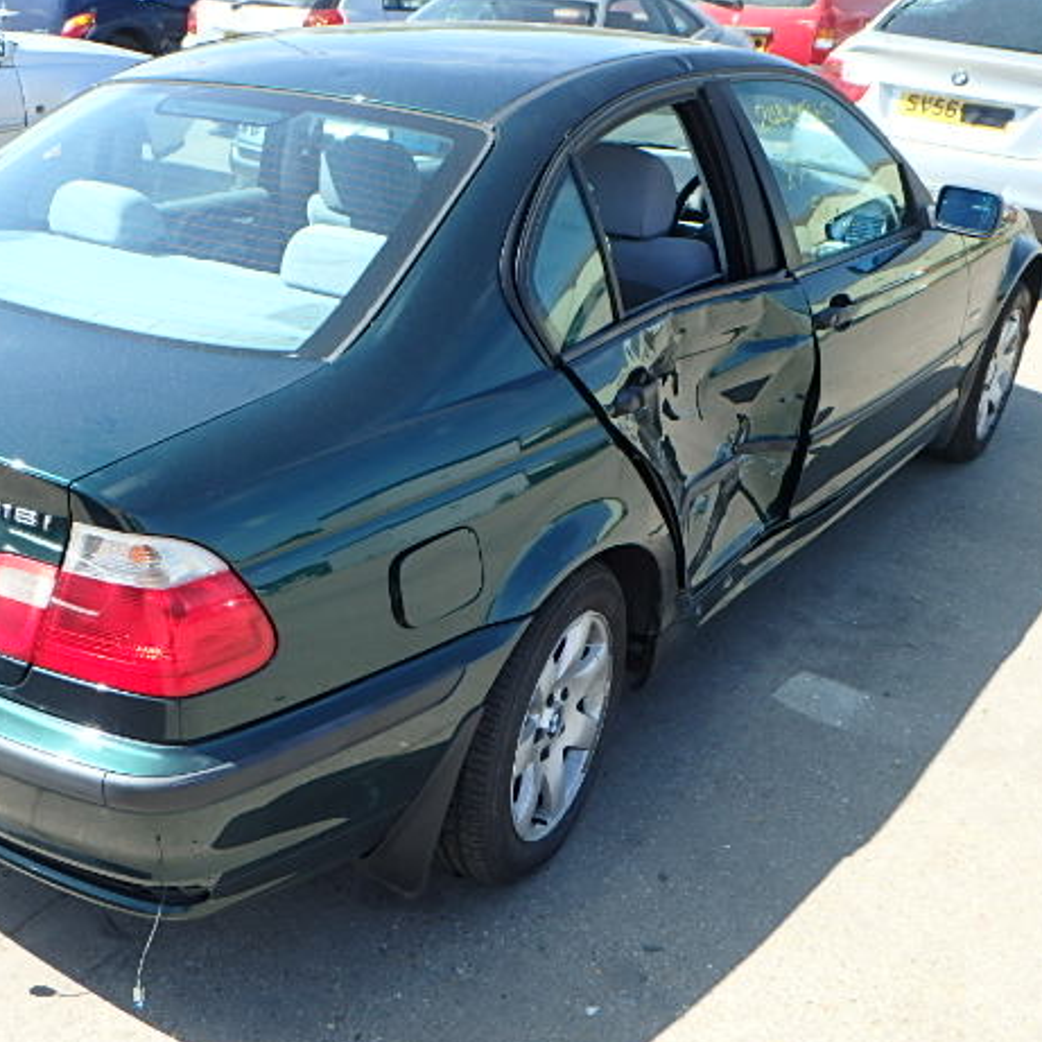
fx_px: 1294
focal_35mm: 38
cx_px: 350
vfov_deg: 43.9
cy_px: 515
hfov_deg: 43.3
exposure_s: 1/250
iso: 125
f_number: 4.7
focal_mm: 5.6
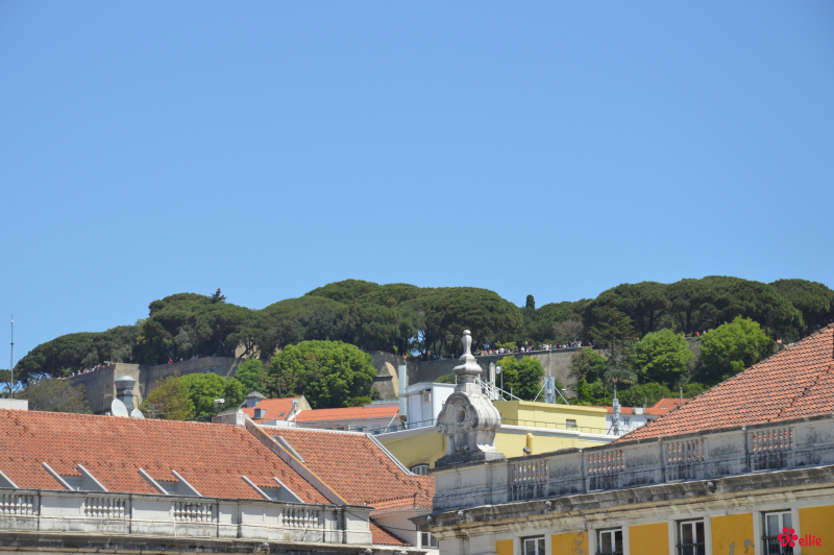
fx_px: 3646
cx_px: 417
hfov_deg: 13.1
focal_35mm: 158
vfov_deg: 8.7
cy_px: 278
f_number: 8
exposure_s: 1/250
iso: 100
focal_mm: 105
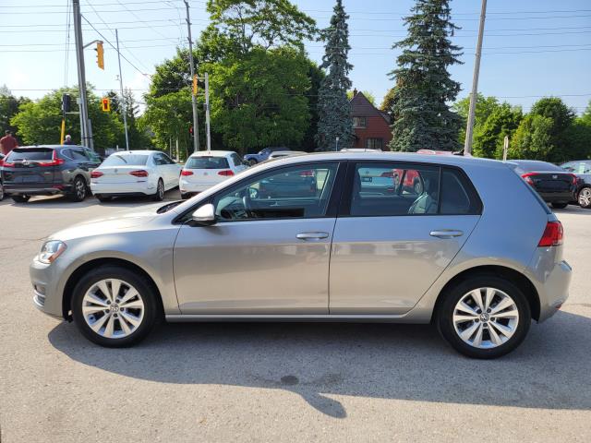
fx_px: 444
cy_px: 222
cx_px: 296
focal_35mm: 26
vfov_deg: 53.1
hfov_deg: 67.3
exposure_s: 1/2359
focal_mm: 5.4
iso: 40
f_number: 1.8
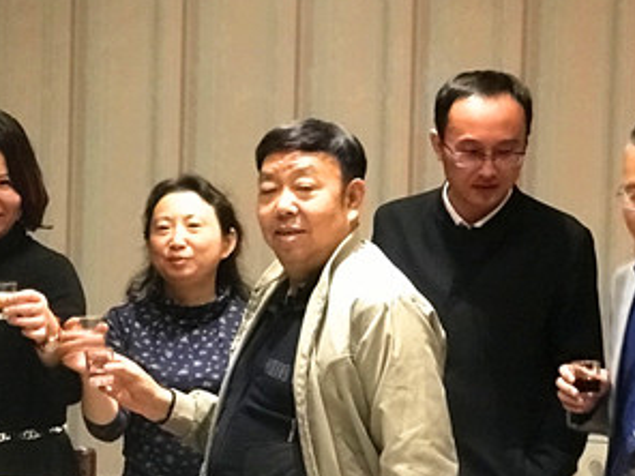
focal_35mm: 125
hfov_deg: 15.5
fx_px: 2293
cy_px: 203
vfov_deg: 11.9
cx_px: 2
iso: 1000
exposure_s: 1/50
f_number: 2.8
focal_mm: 6.6
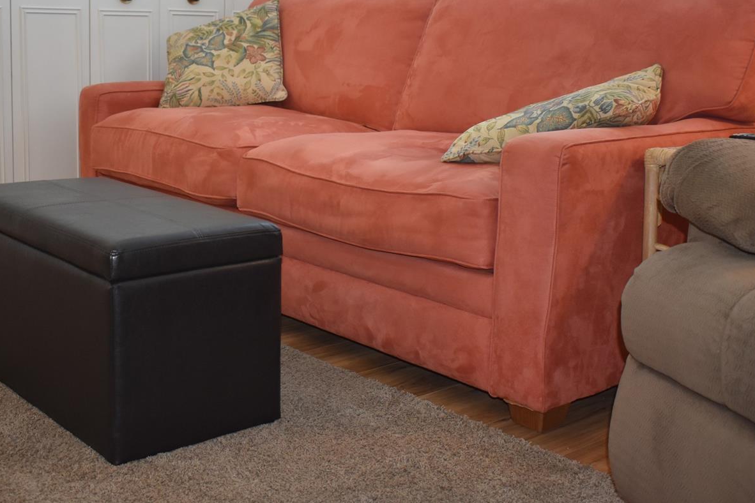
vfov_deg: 28.6
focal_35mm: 47
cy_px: 165
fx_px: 979
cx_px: 294
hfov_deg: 41.9
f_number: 3.8
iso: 800
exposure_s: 1/125
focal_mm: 23
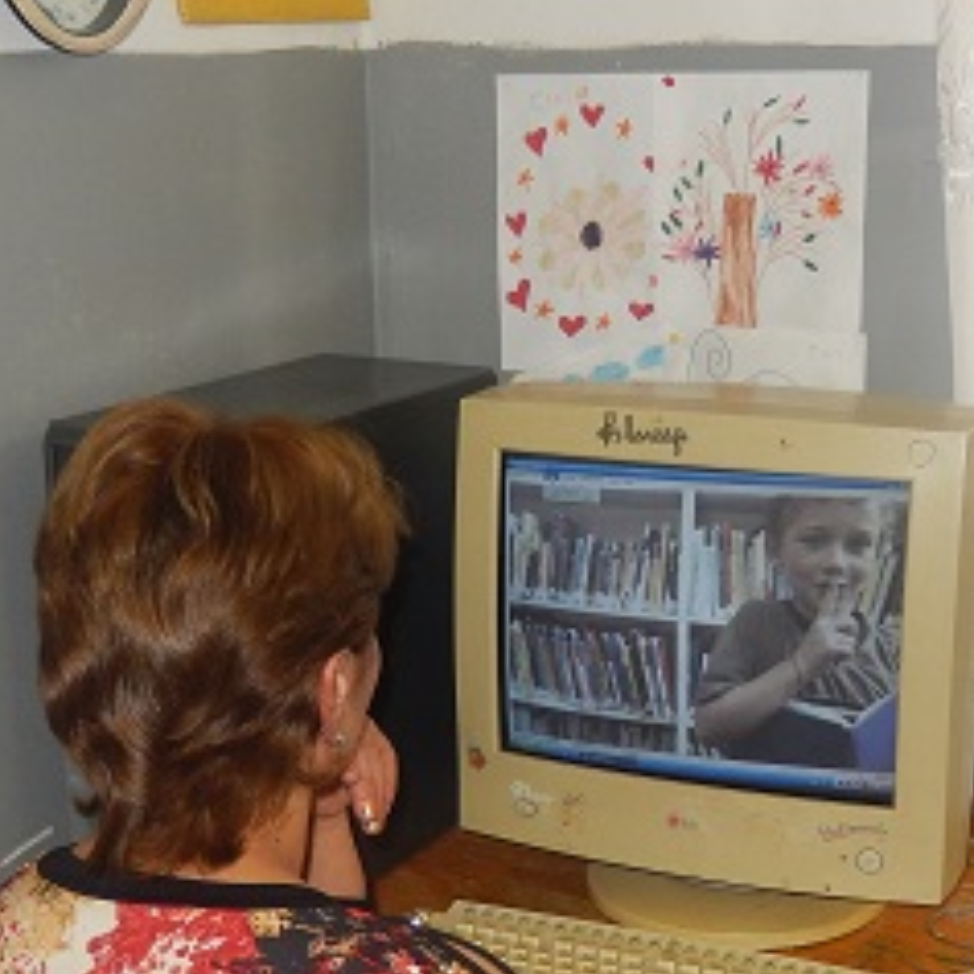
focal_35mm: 60
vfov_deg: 28.5
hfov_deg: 28.5
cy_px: 594
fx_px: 1910
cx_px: 586
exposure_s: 1/30
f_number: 3.4
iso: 200
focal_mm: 4.5
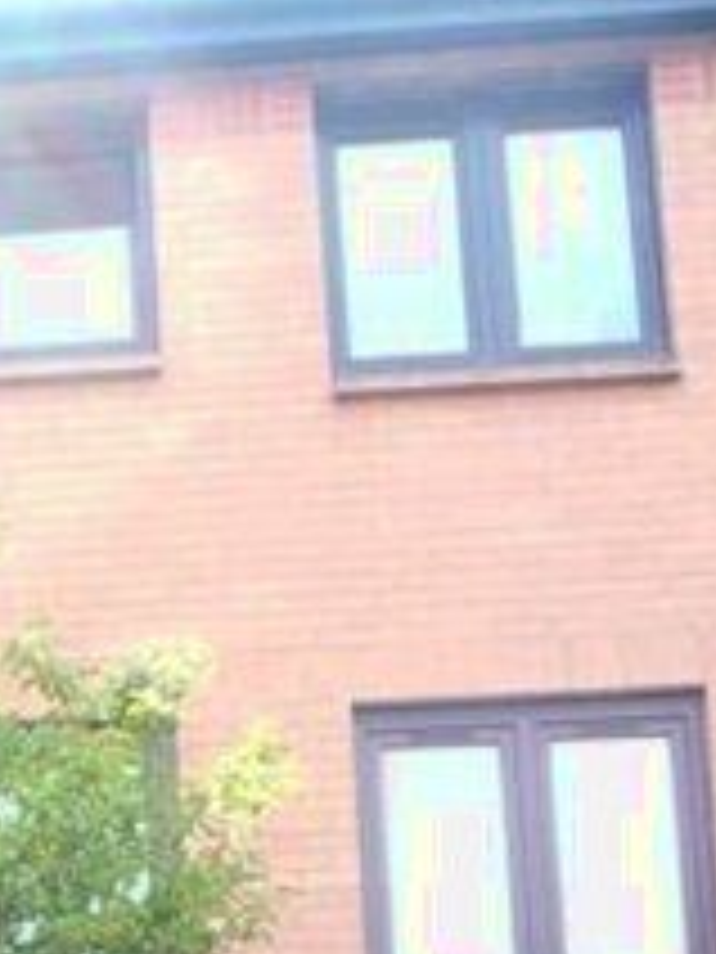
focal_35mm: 99
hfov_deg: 14.2
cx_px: -266
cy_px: 1172
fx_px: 2730
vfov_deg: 18.7
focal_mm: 5.2
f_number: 3.3
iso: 100
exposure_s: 1/80
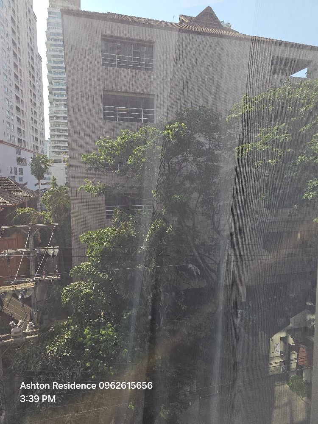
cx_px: 159
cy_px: 212
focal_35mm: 23
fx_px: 282
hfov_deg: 58.9
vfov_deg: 73.9
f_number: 1.7
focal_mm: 6.3
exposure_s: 1/251
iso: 16
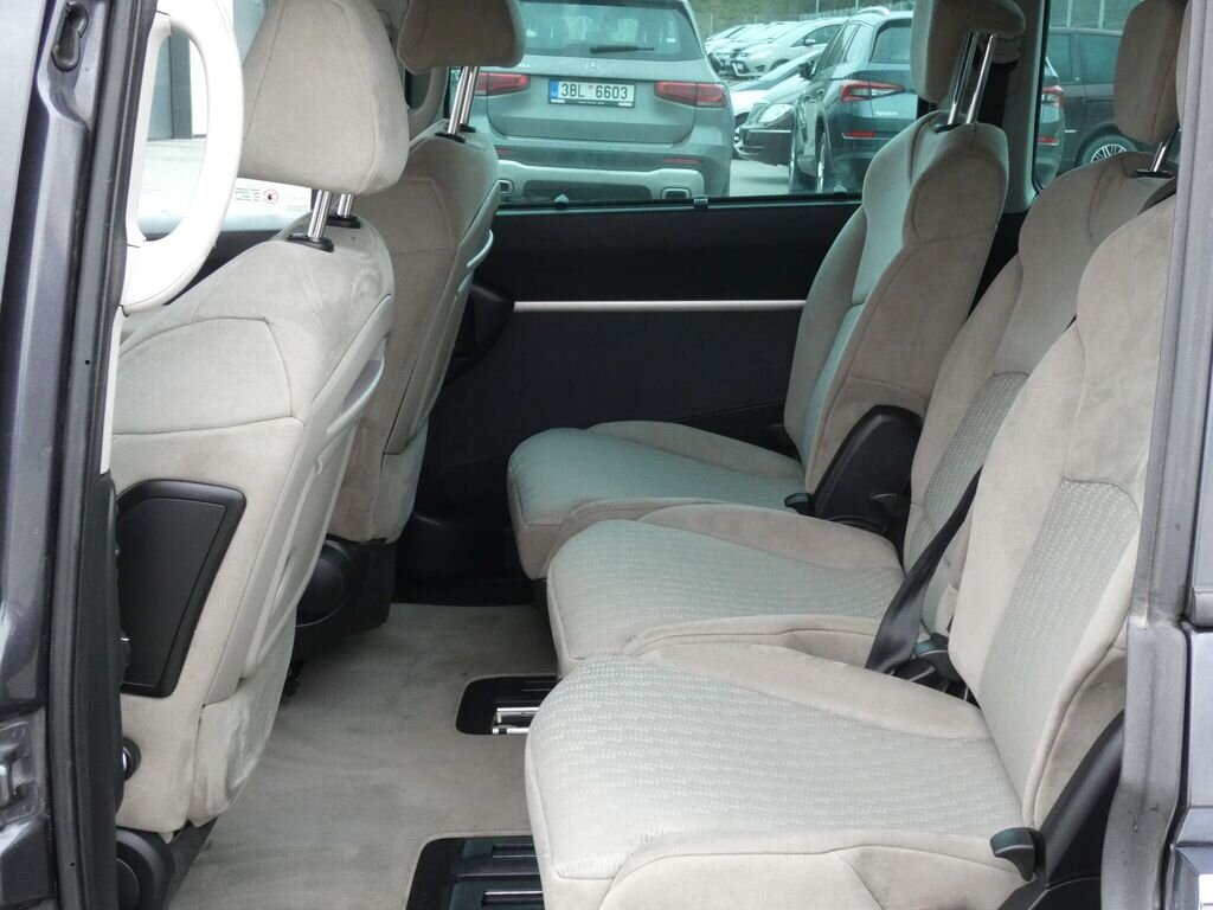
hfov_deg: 41.2
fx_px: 1612
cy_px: 455
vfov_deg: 31.5
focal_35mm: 46
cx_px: 606
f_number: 5.6
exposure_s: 1/80
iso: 500
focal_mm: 8.2
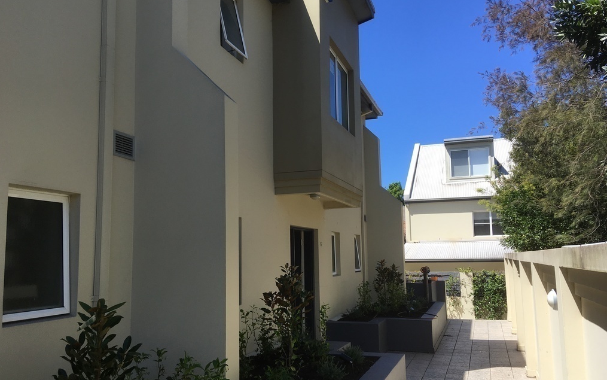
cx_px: 302
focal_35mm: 31
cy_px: 202
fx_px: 513
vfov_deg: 40.6
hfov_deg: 61.2
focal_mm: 4.15
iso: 25
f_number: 2.2
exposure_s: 1/999
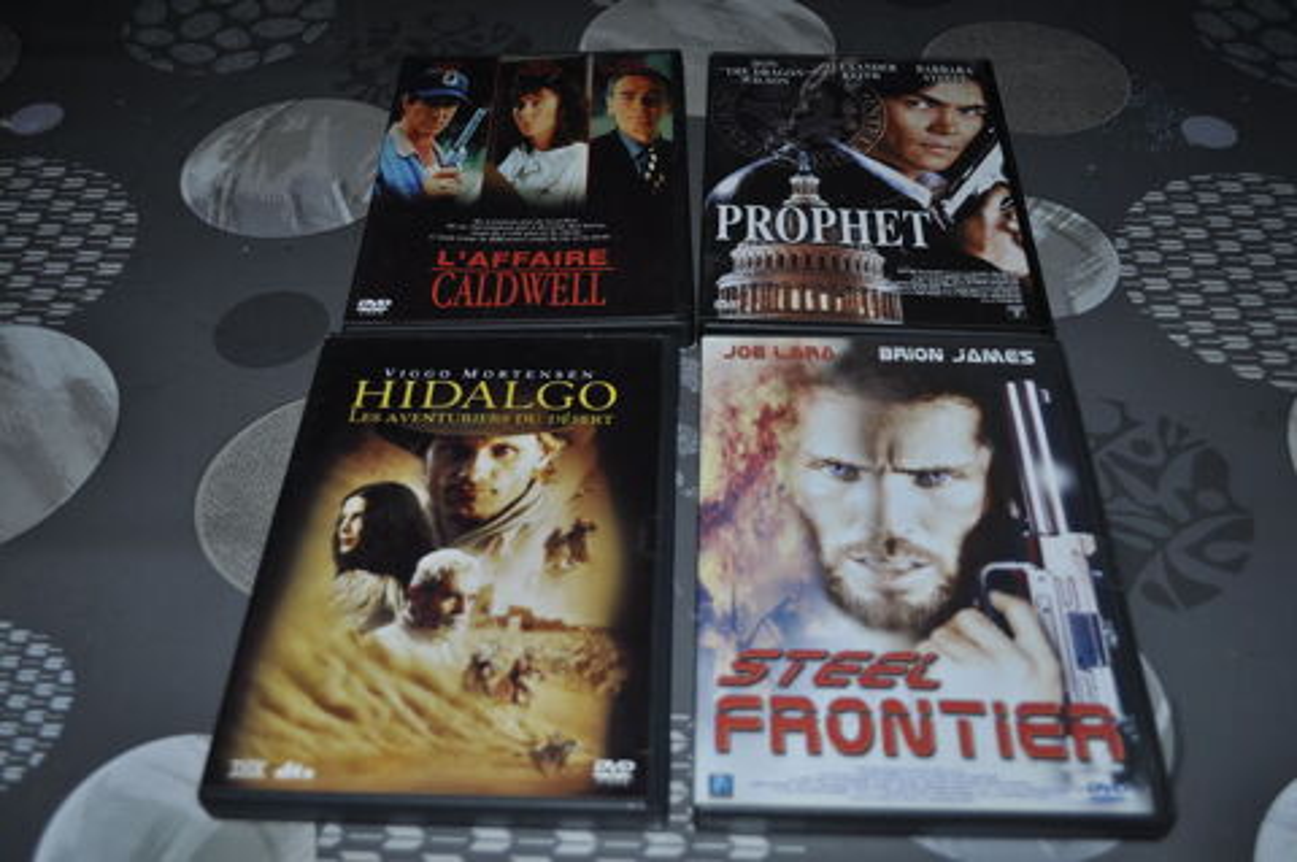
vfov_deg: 39.9
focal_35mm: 33
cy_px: 431
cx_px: 648
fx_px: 1188
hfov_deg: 57.3
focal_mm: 22
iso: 400
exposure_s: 1/60
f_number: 4
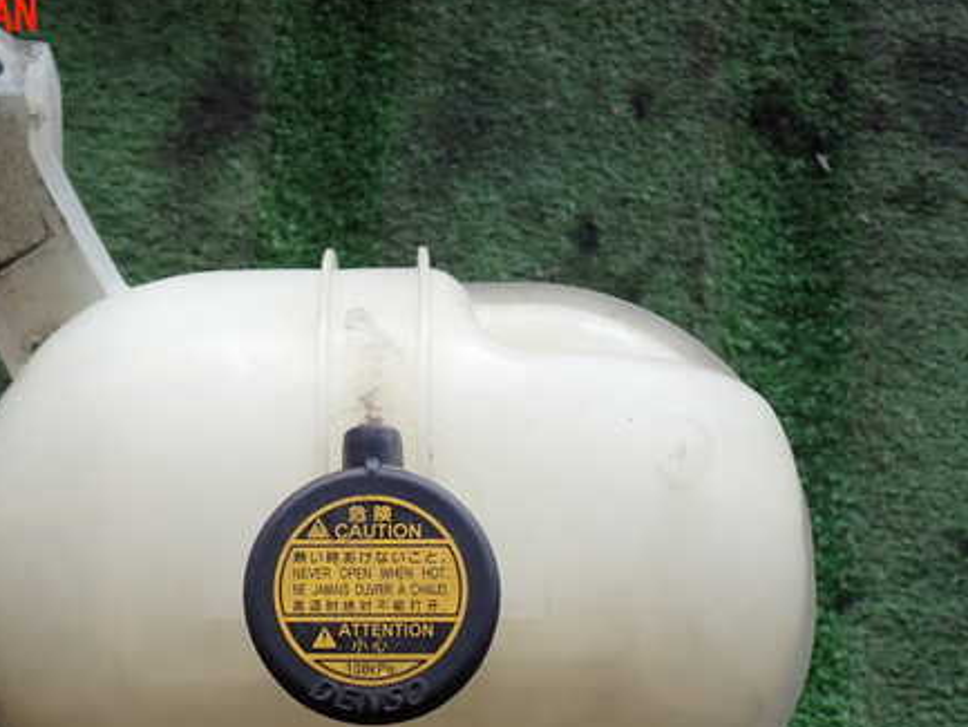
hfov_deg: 31.4
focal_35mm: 61
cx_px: 302
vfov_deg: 23.9
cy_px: 492
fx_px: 1706
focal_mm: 7.84
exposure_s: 1/80
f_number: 2.9
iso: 125
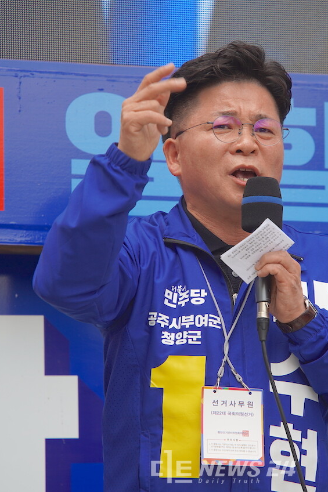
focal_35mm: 237
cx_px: 215
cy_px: 245
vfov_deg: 8.7
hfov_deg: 5.8
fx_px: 3240
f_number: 5.6
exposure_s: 1/160
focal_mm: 157
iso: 100
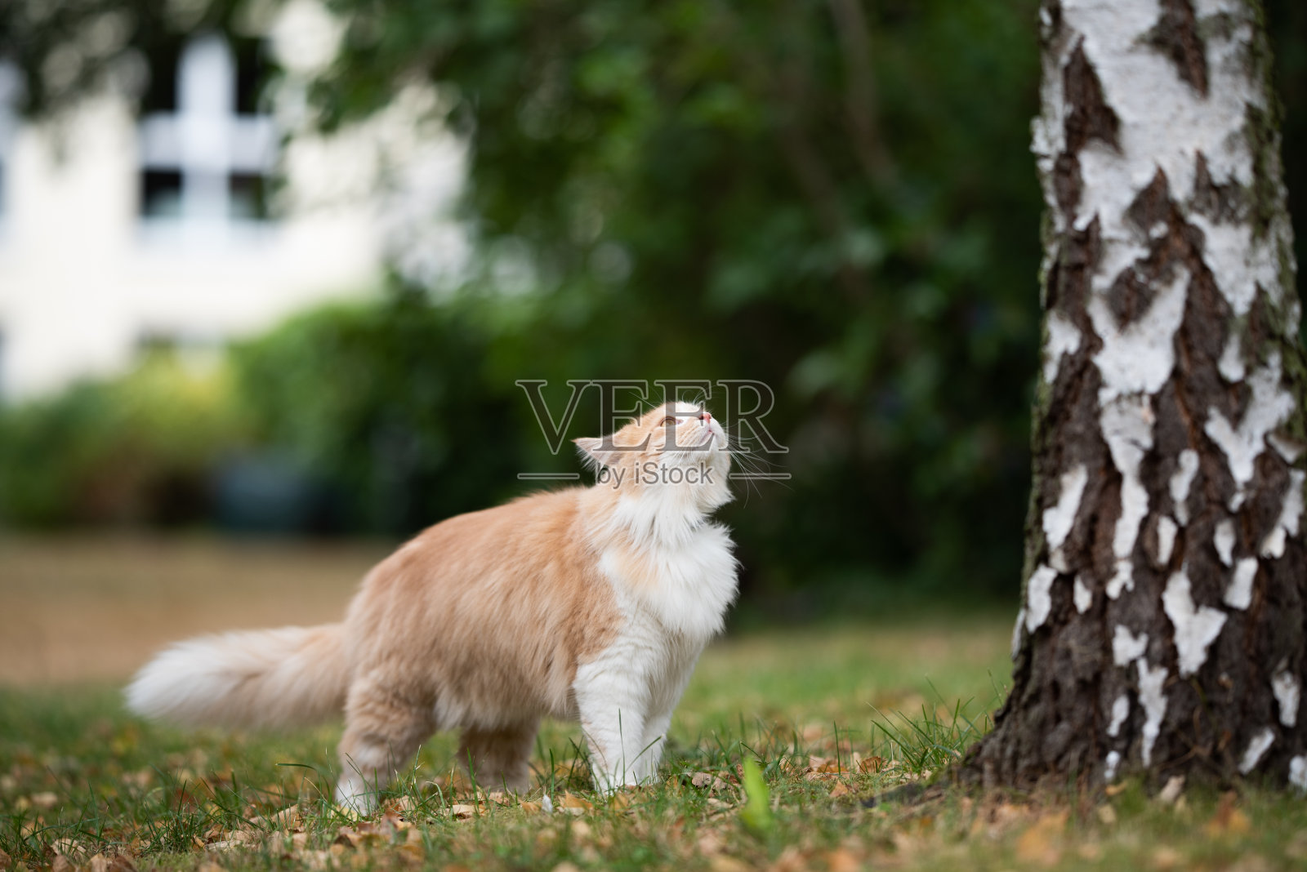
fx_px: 4903
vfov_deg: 10.2
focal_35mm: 135
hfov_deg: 15.2
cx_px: 654
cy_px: 436
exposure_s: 1/1250
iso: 100
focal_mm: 135
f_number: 1.8
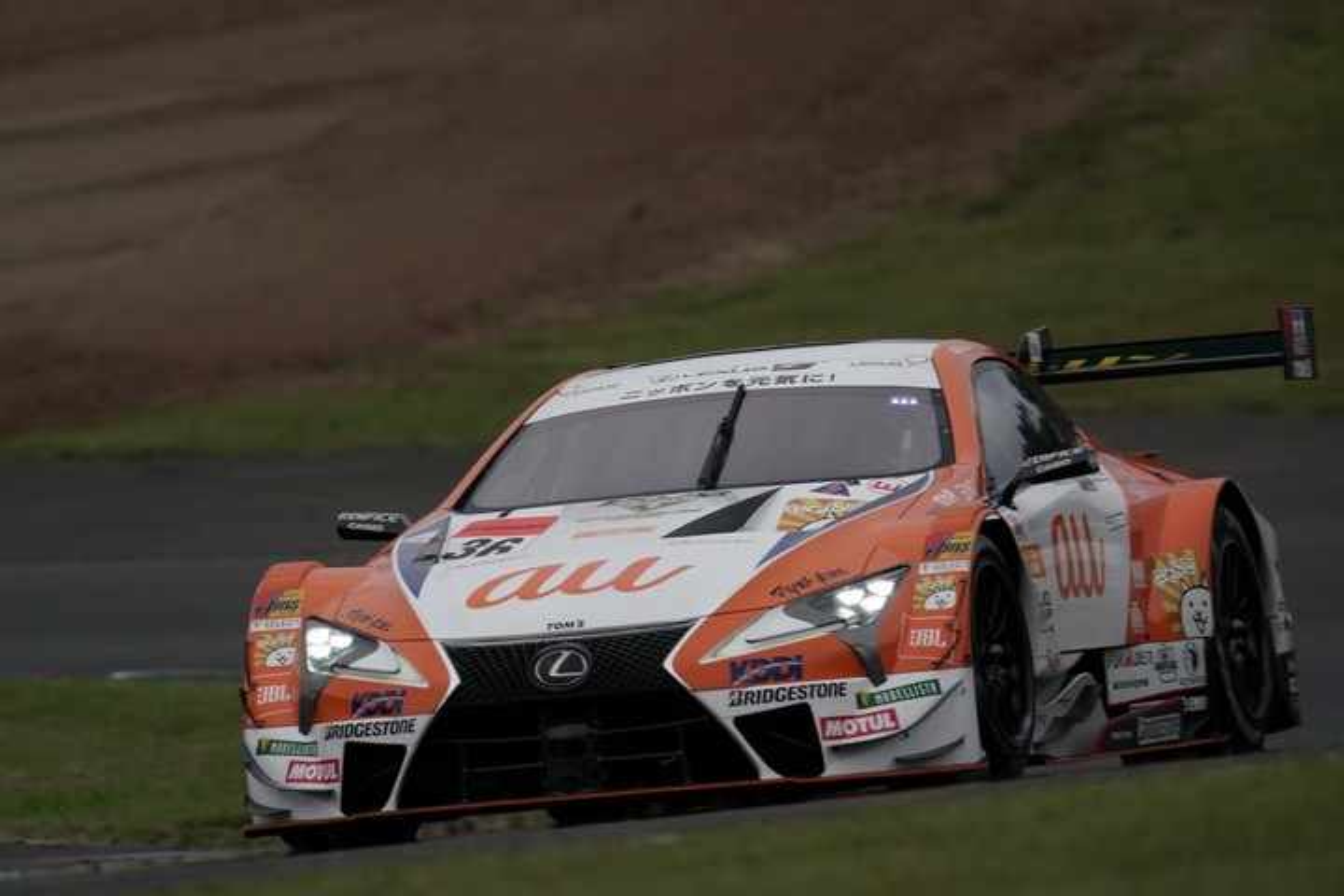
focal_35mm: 840
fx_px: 31358
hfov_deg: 2.5
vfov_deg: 1.6
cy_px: 448
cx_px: 672
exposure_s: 1/640
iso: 400
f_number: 10
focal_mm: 840
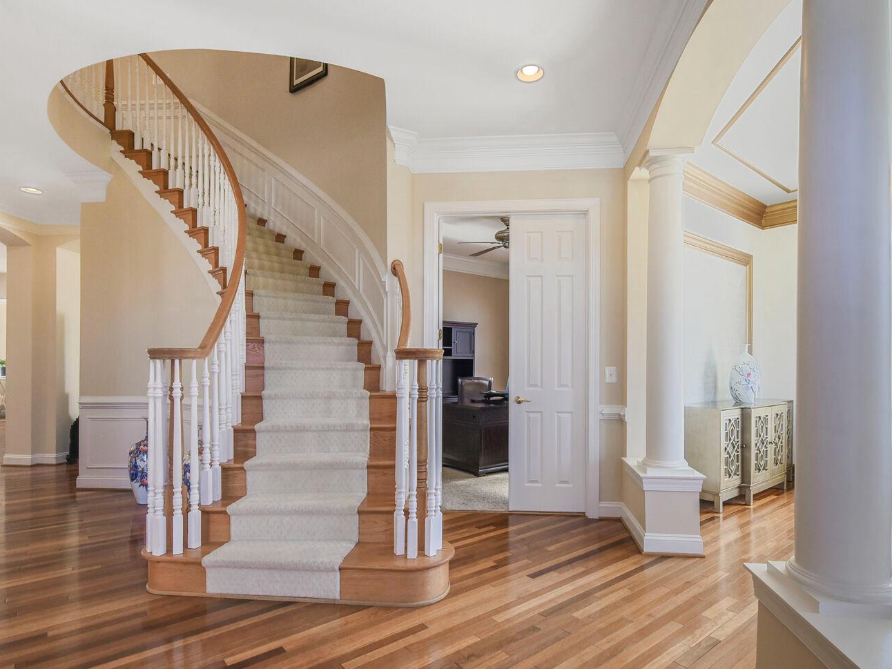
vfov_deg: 71.4
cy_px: 367
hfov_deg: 87.6
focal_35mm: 18
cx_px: 478
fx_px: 464
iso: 1600
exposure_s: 1/125
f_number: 7.1
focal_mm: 14
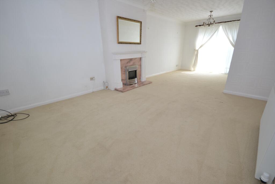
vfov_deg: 77.3
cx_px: 138
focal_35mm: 15
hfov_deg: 100.4
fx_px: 115
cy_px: 92
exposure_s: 1/100
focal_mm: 10
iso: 400
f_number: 5
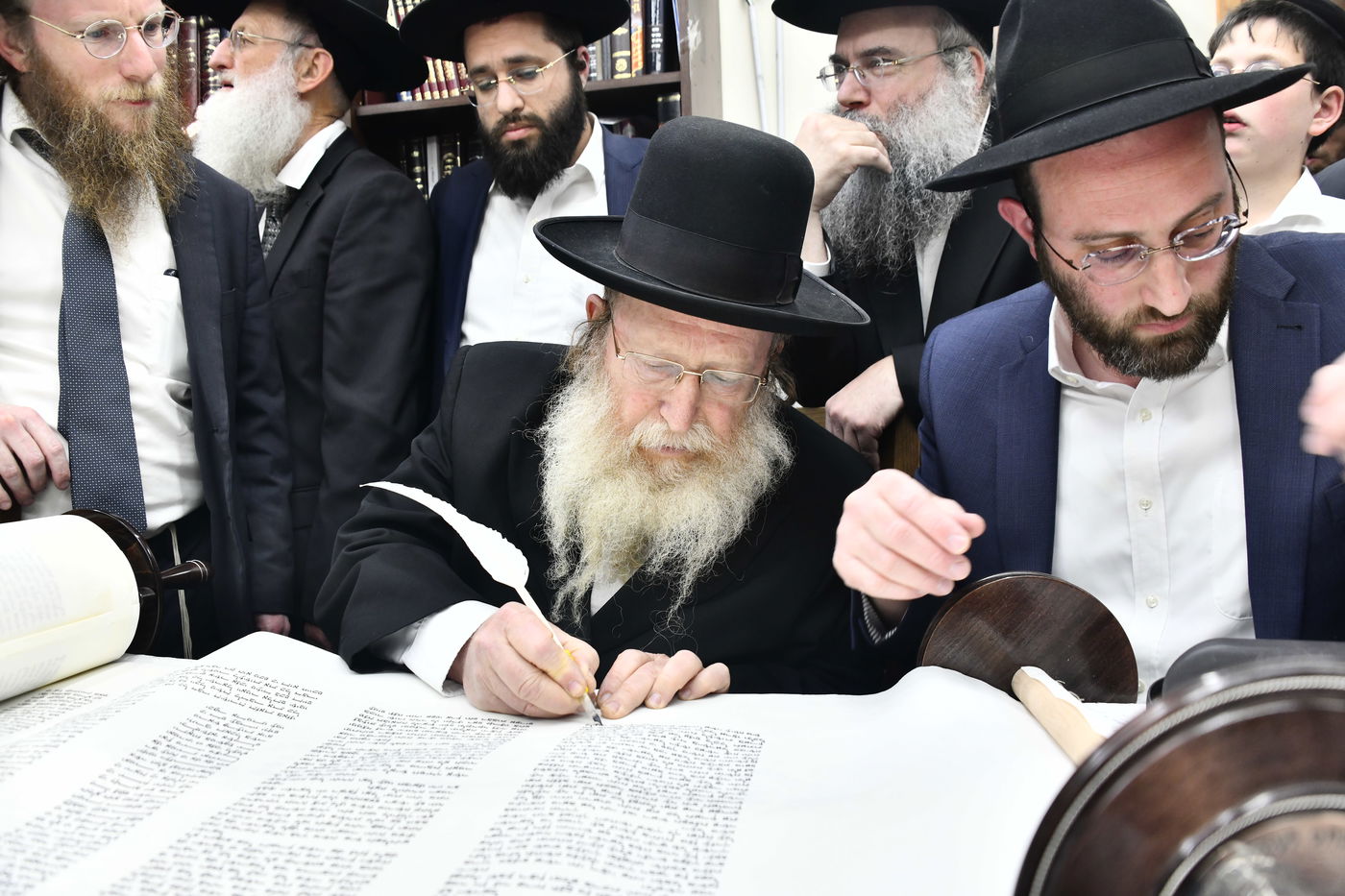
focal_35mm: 28
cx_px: 672
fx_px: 1046
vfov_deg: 46.4
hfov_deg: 65.5
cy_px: 448
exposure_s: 1/125
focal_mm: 28
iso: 800
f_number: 5.6
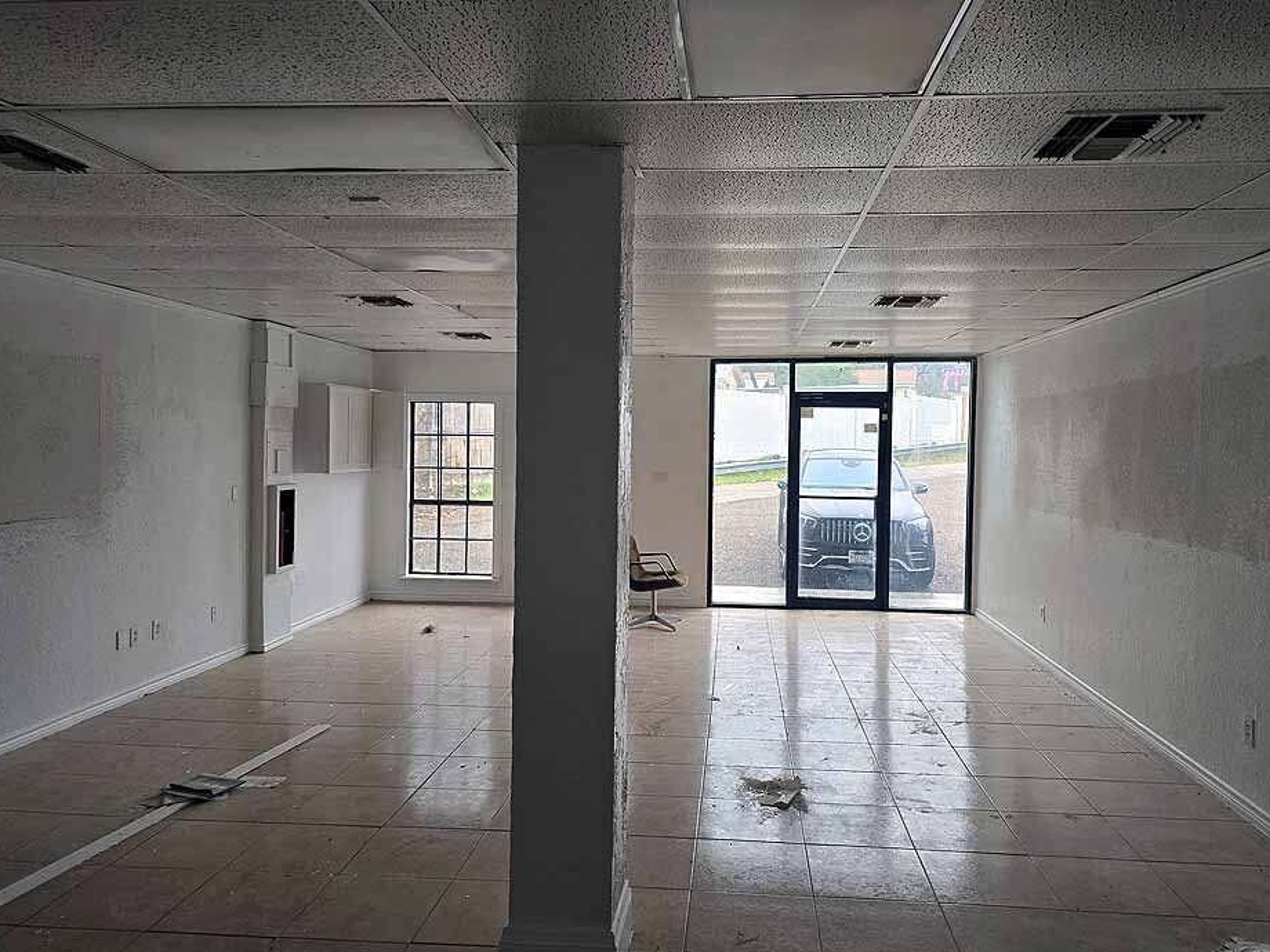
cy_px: 484
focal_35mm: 25
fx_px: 917
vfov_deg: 54.9
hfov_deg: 69.3
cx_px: 674
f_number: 1.7
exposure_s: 1/180
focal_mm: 6.3
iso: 125
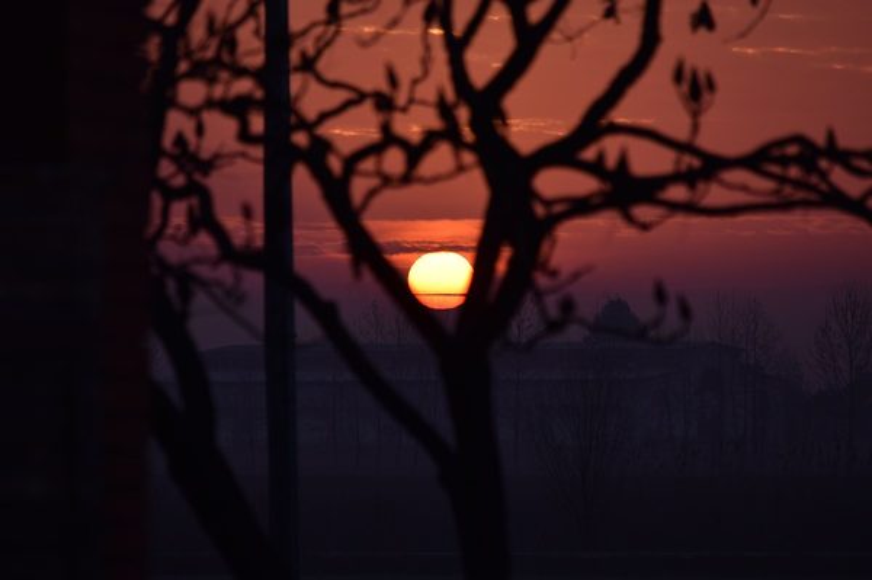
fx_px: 6897
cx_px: 436
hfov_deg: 7.2
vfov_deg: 4.8
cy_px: 290
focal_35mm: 285
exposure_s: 1/160
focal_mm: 190
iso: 100
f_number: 5.6
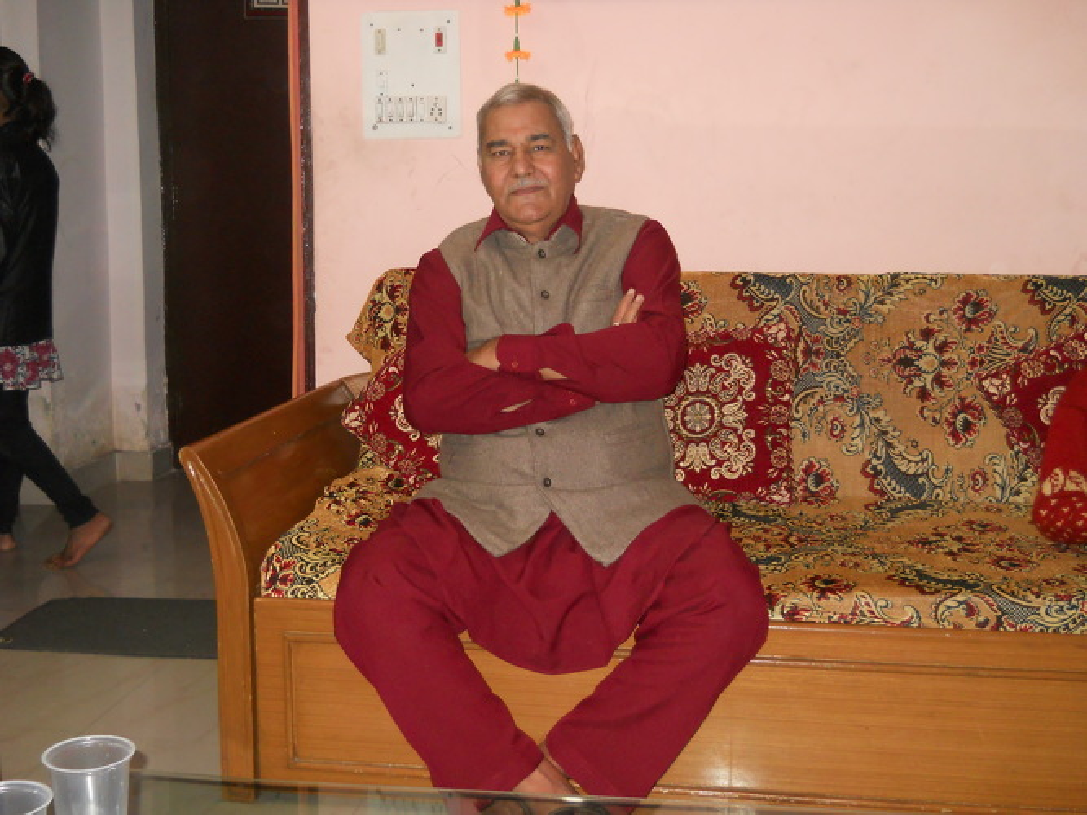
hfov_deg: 45.8
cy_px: 408
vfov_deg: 35.1
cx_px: 544
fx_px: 1287
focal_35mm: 41
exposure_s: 1/30
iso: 250
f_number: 3.1
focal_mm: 6.72
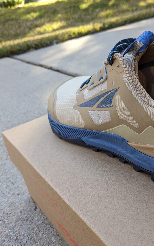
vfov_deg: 50.4
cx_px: 108
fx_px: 262
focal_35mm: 39
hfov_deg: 32.4
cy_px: 124
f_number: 1.73
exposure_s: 1/282
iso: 50
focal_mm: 4.38
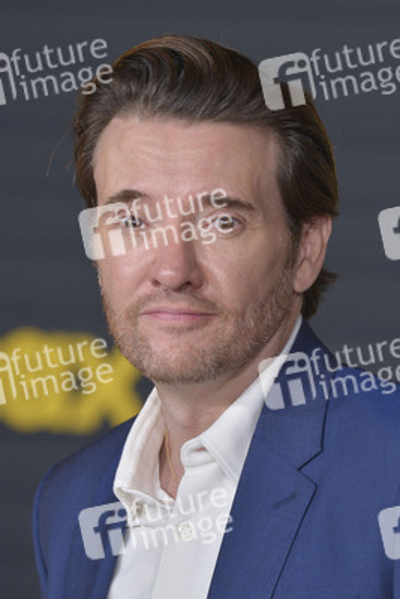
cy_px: 300
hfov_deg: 4.6
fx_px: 4995
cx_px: 200
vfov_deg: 6.9
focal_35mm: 300
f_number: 6.3
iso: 400
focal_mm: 300
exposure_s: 1/500
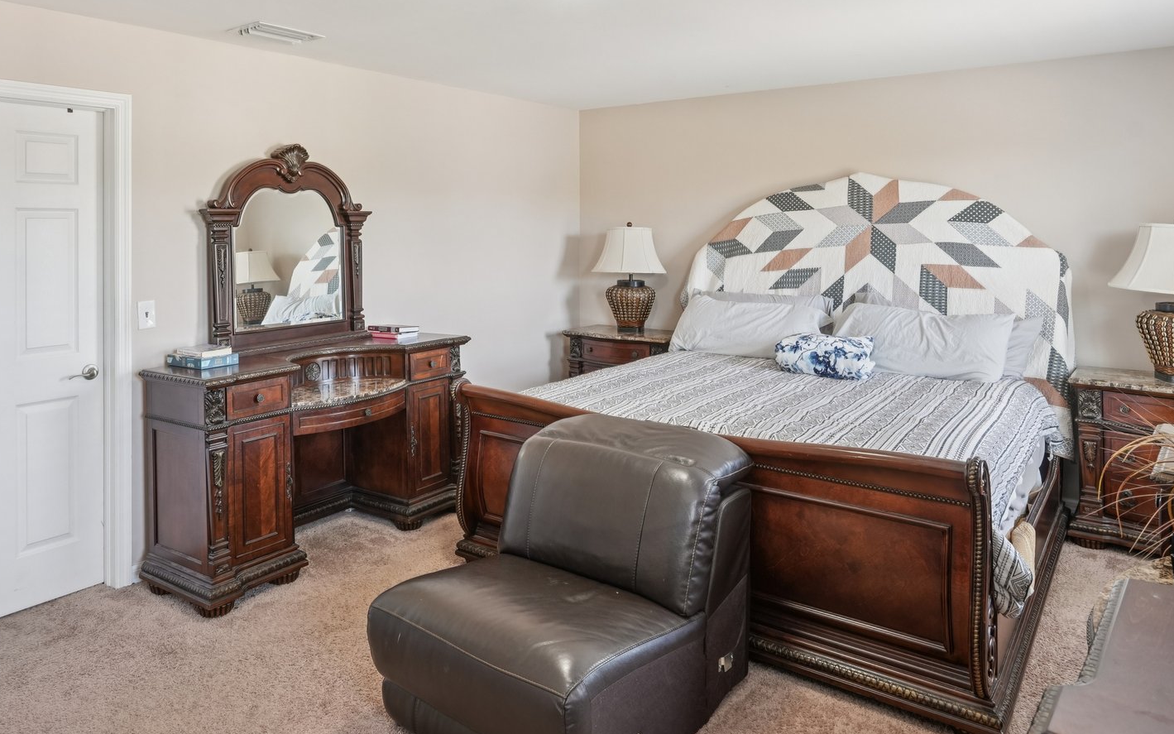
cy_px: 217
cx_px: 504
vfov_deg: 46.9
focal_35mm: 26
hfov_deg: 70.6
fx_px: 823
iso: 400
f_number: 8
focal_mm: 17.5
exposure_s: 1/13
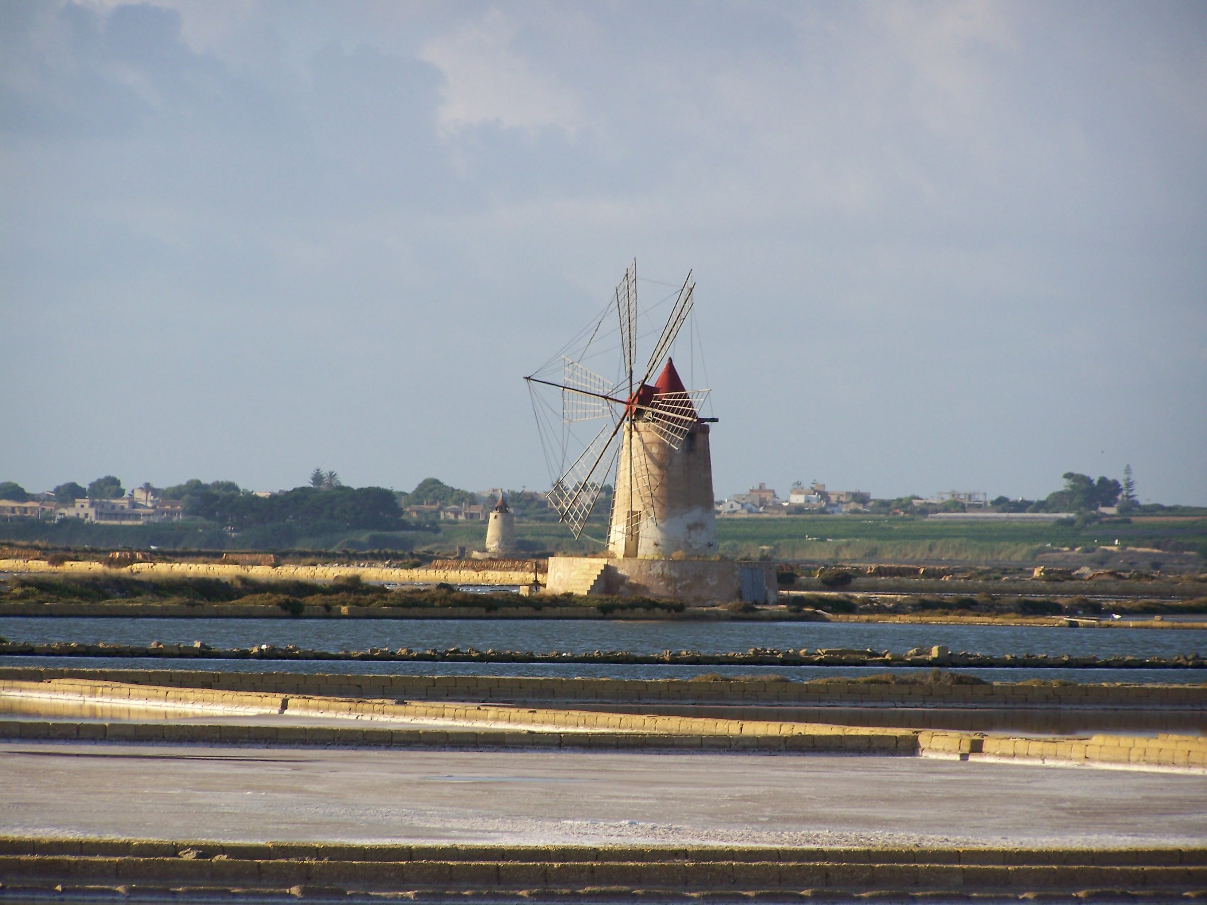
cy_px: 452
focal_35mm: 268
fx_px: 9345
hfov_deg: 7.4
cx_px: 604
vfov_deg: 5.5
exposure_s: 1/500
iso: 64
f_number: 3.3
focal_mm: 44.4
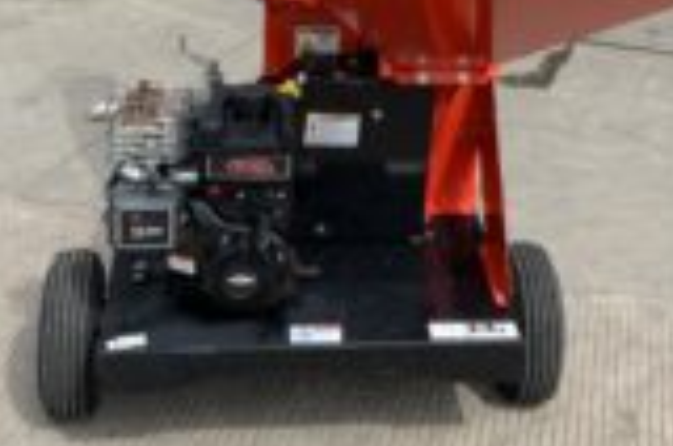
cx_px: 408
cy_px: 25
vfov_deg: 19.5
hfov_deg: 29.6
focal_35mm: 68
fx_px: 1269
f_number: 1.8
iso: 16
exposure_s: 1/1098
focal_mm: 3
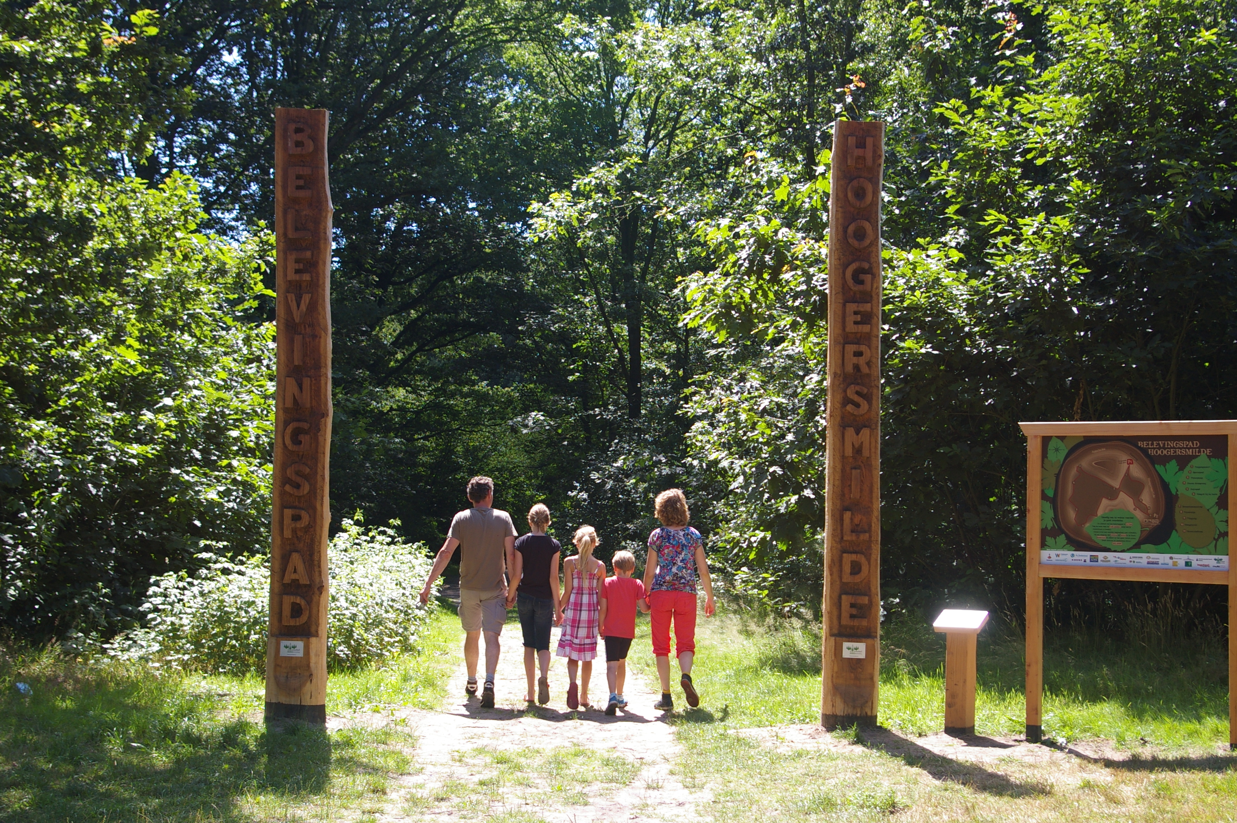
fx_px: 1802
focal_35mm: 52
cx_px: 618
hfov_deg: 37.9
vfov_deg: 25.7
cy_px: 412
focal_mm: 35
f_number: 5.6
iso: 200
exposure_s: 1/250
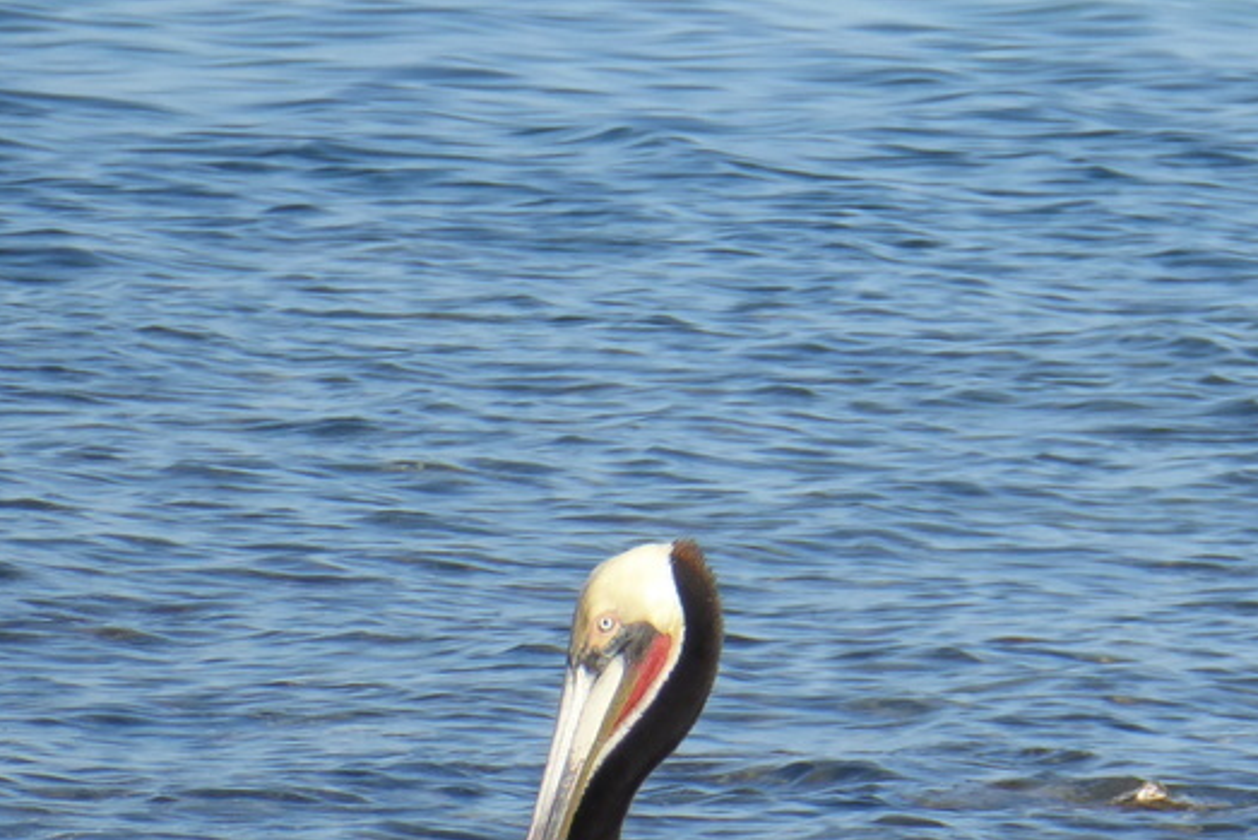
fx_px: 56937
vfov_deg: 0.8
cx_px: 979
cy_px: 876
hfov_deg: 1.3
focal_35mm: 1629
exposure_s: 1/500
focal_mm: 129
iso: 160
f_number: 6.4
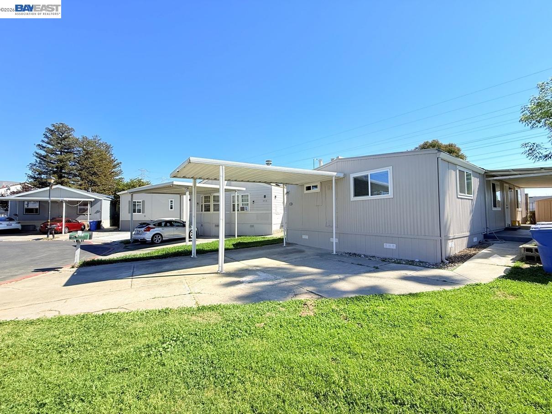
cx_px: 276
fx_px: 223
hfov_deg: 102.1
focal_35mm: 14
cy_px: 207
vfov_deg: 85.7
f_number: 2.2
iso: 50
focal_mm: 2.22
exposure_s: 1/1464
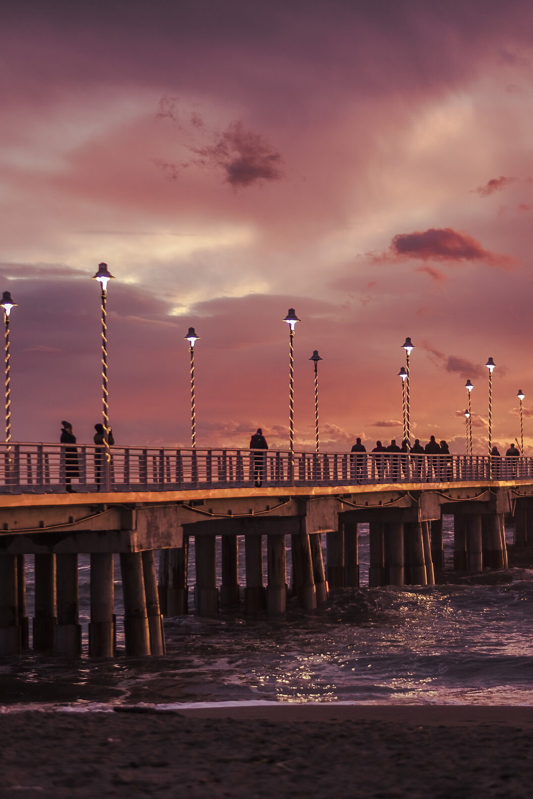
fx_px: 2820
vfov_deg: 16.1
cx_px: 468
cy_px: 398
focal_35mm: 127
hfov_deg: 10.7
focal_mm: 56
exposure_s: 1/125
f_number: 1.2
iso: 200
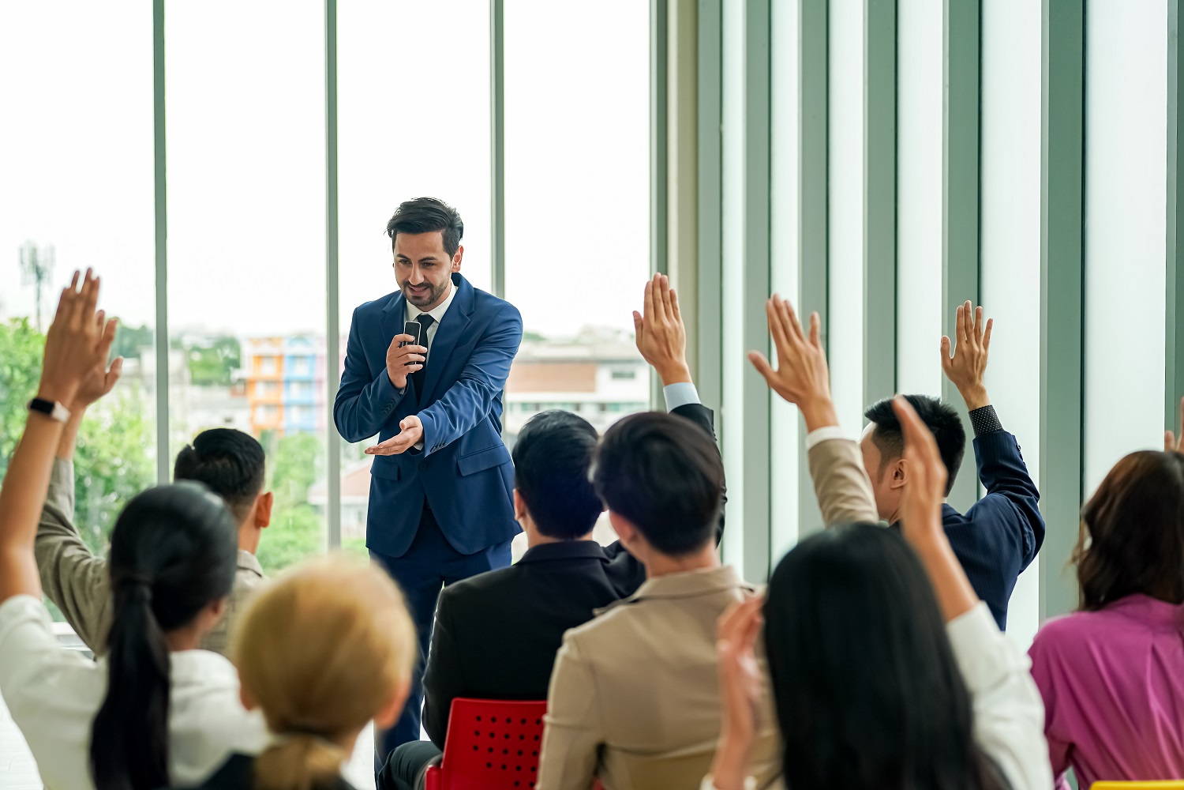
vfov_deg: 24.2
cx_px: 592
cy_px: 395
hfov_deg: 35.6
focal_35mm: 56
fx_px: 1842
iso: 200
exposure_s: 1/1000
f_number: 2.2
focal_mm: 56
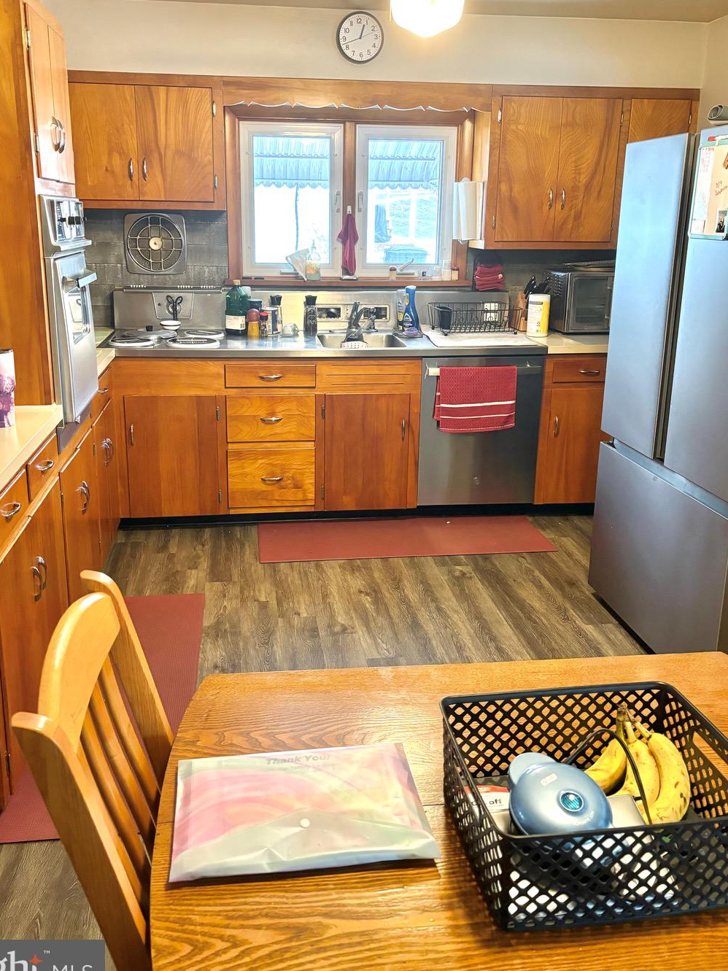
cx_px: 343
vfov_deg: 59.9
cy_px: 439
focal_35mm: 30
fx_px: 841
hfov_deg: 46.8
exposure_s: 1/60
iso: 400
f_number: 1.6
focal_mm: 5.96
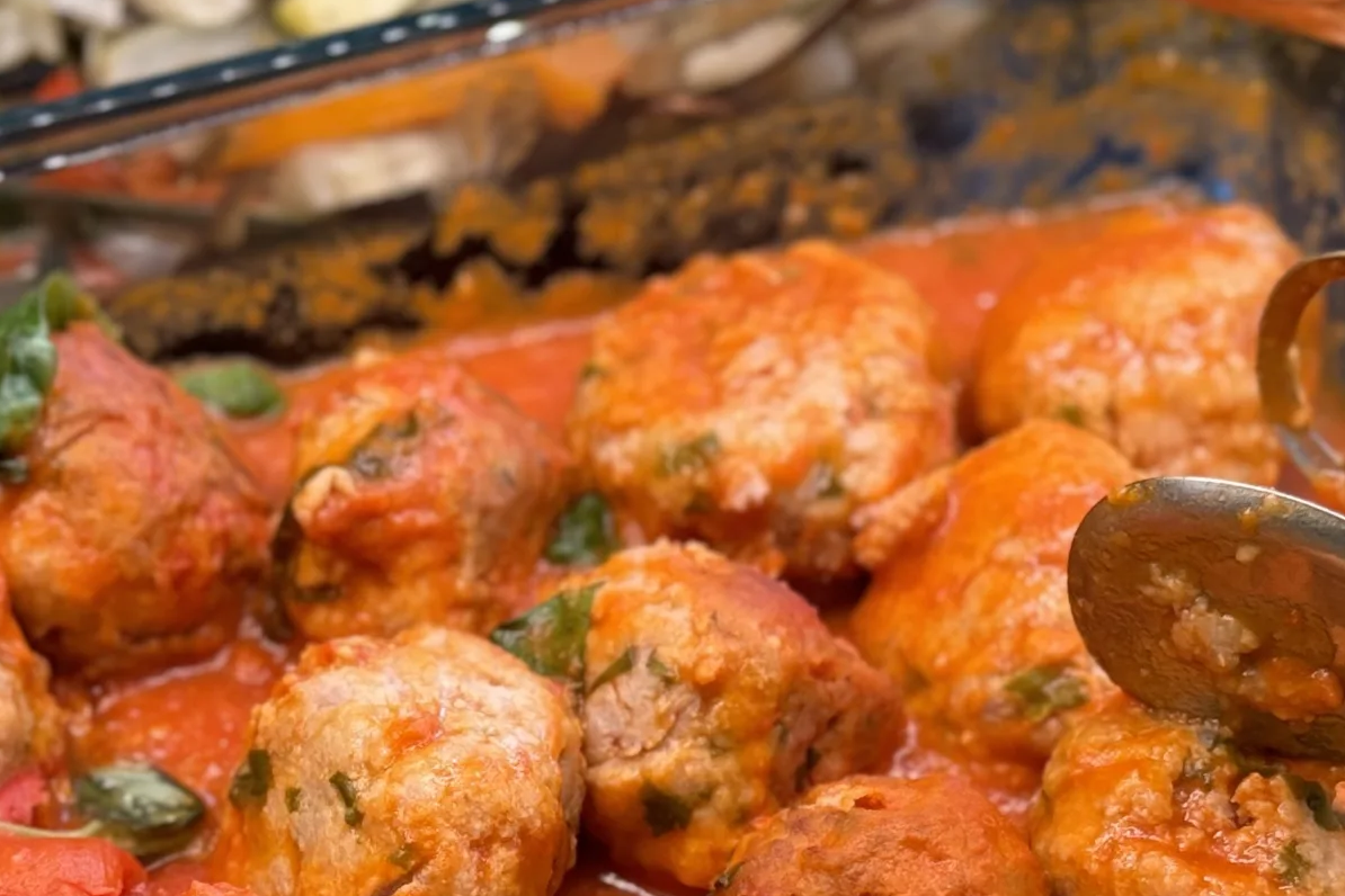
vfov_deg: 12.6
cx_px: 487
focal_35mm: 107
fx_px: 3997
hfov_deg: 19.1
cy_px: 958
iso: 80
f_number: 1.78
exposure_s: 1/100
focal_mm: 6.86
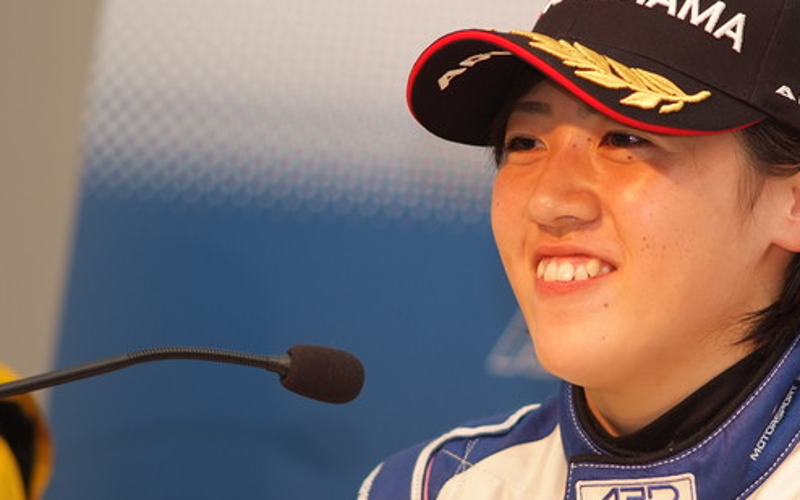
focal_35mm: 401
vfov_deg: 3.3
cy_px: 291
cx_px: 577
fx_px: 8745
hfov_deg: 5.2
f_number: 2.8
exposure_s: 1/125
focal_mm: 180
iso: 400
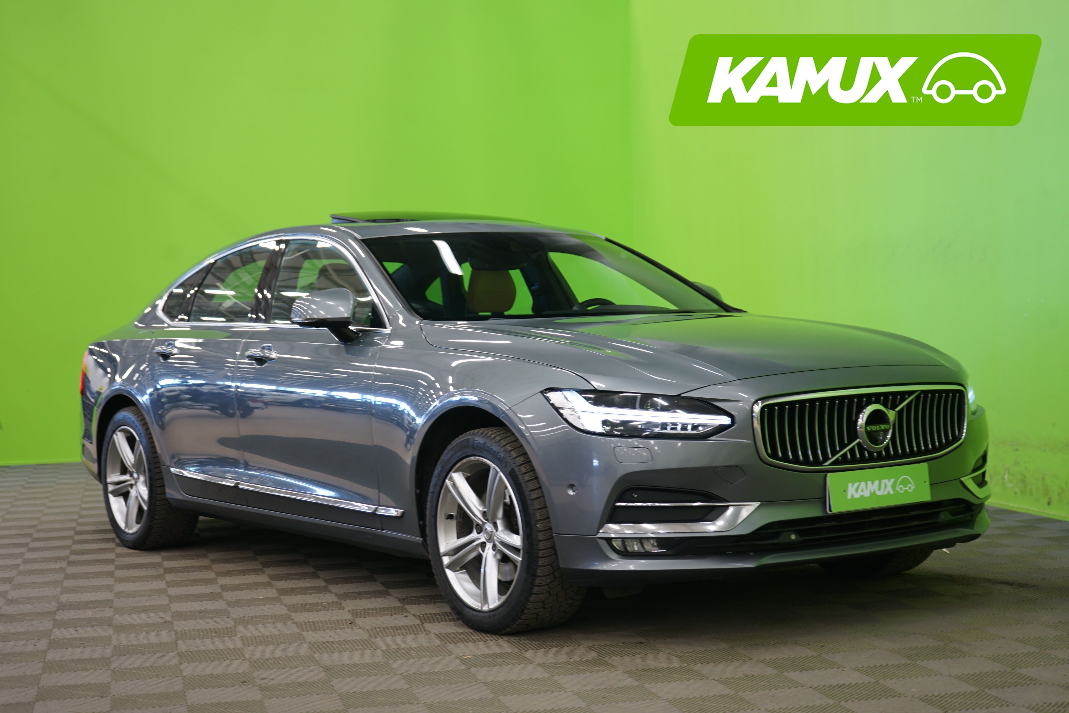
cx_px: 534
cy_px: 356
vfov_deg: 23.8
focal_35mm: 57
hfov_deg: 35.1
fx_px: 1692
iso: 400
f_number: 5
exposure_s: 1/8
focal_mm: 57
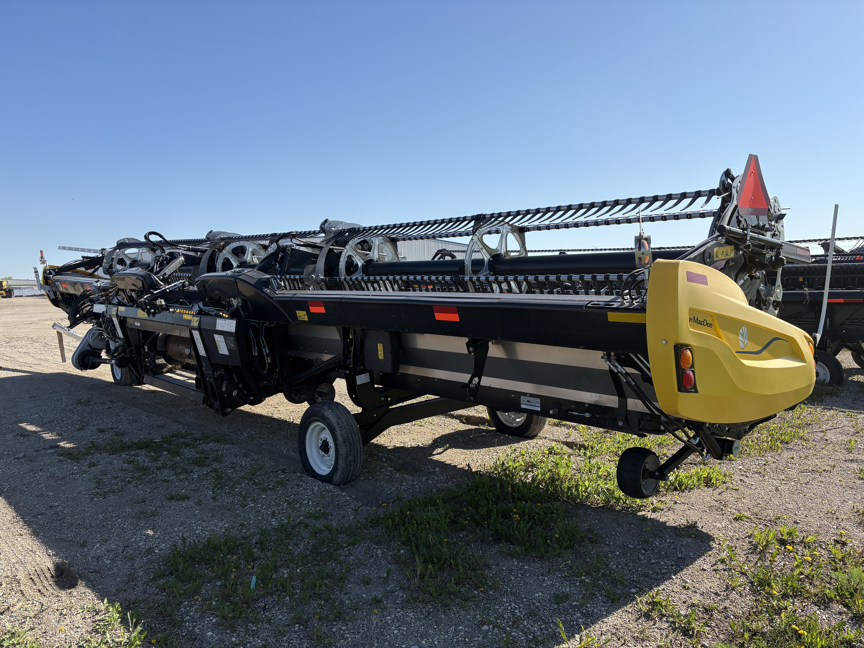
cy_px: 324
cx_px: 432
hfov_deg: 67.3
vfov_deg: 53.1
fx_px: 649
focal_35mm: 26
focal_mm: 5.96
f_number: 1.6
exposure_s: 1/3831
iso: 50
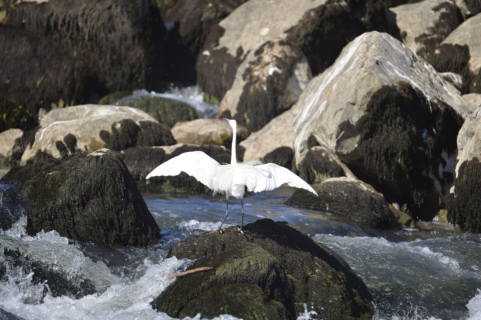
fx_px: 10678
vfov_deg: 1.7
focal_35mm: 800
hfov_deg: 2.6
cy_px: 160
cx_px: 240
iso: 1000
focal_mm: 800
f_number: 5.6
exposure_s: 1/5000
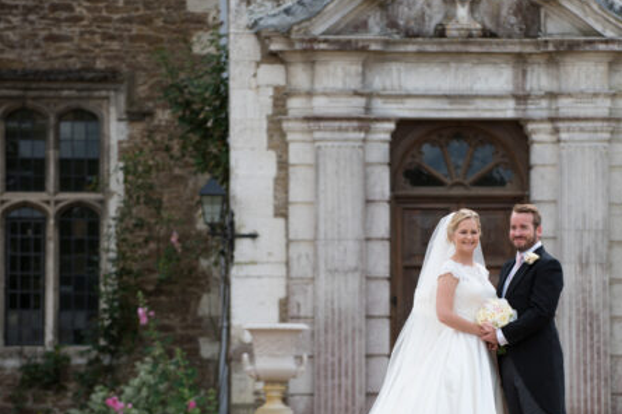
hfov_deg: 7.9
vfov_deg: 5.3
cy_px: 244
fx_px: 4489
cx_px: 453
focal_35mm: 260
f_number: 3.2
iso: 125
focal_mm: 170
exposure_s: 1/1000
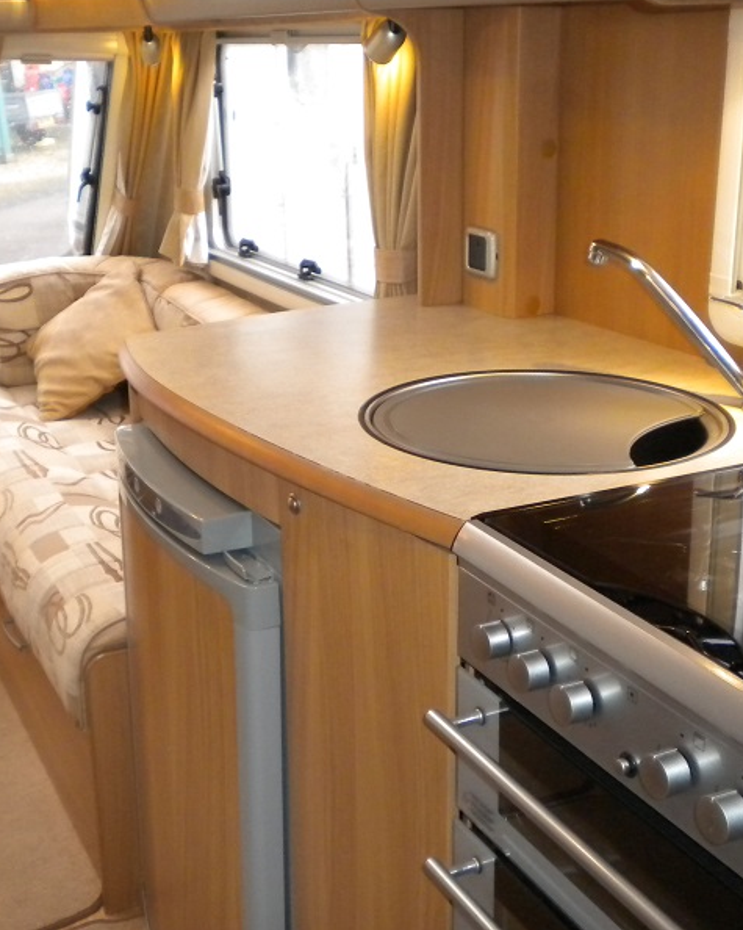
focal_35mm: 46
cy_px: 462
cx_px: 311
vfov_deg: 40.3
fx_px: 1265
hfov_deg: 32.7
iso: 400
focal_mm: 6.3
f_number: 3.1
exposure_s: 1/45.2
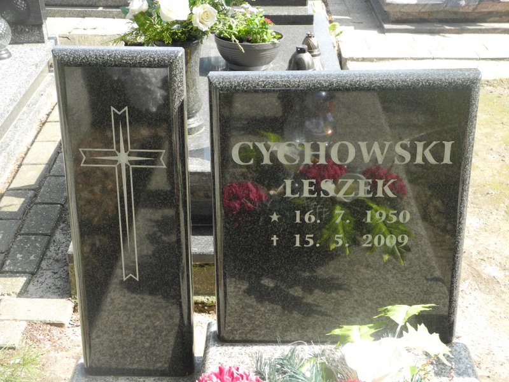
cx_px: 254
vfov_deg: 24.0
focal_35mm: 61
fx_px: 897
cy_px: 191
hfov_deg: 31.7
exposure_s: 1/200
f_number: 3.5
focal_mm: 13
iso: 100
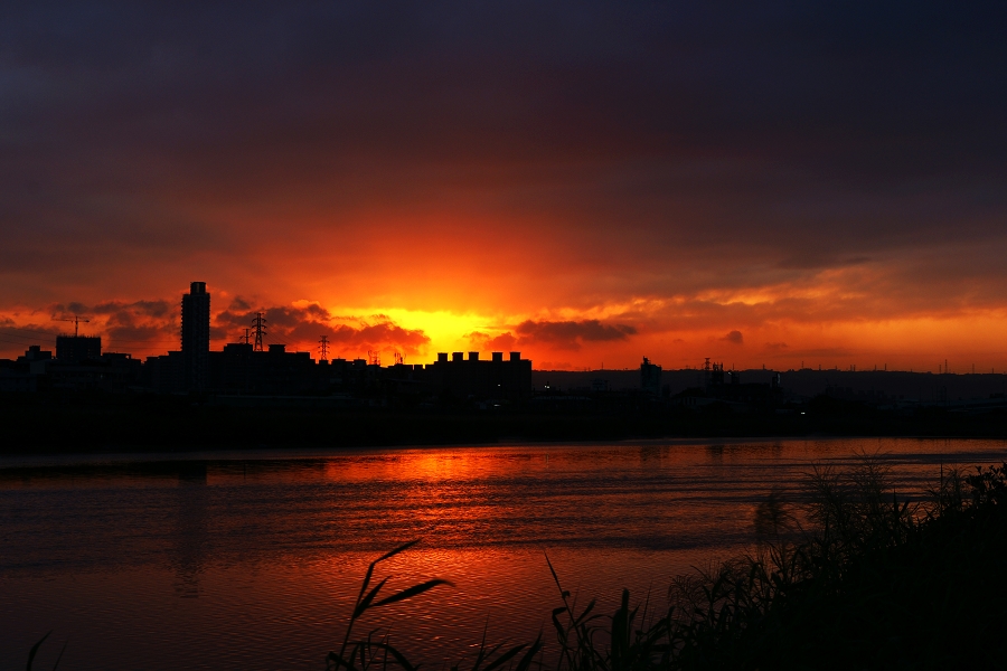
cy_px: 336
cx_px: 504
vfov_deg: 18.2
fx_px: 2098
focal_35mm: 75
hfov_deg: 27.0
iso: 100
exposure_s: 1/25
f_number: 11
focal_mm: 50
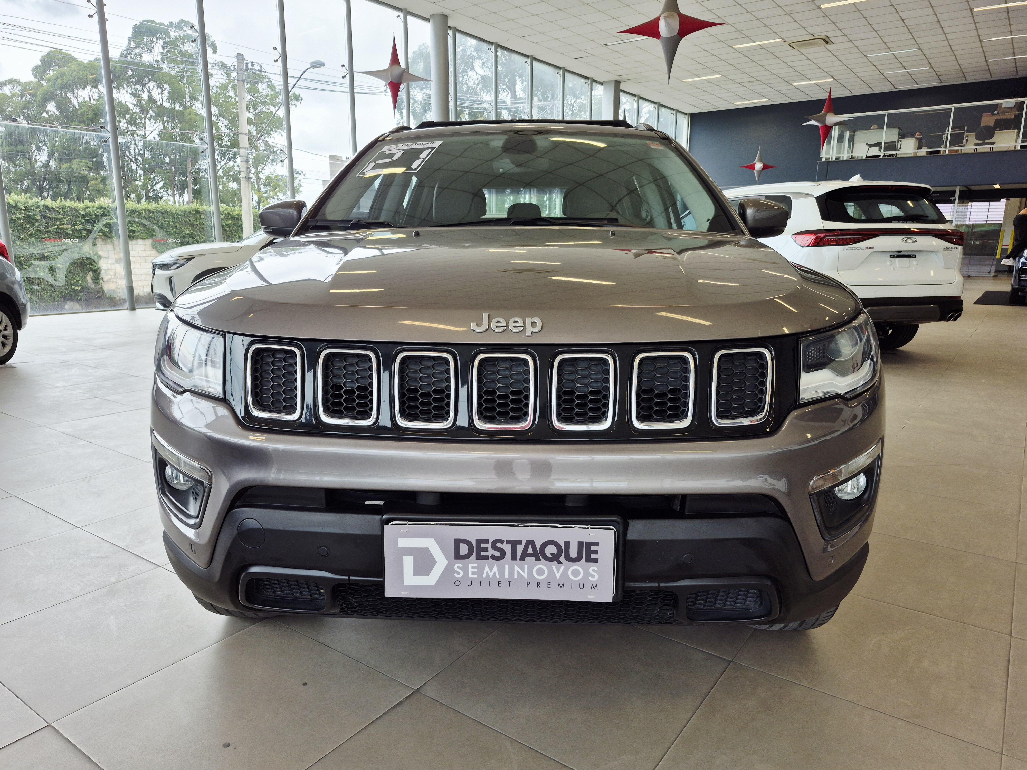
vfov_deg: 58.9
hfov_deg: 73.9
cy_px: 385
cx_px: 514
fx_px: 682
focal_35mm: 23
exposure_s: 1/356
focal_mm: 5.4
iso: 25
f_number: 1.8
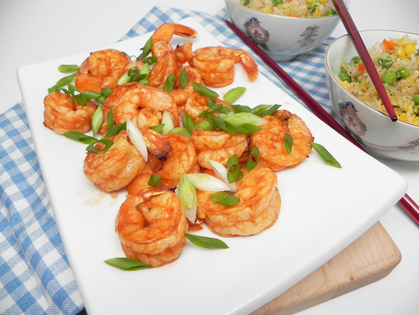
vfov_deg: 53.1
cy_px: 158
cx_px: 210
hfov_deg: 67.3
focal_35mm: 26
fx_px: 315
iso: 160
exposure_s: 1/59.1
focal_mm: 4.6
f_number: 2.8
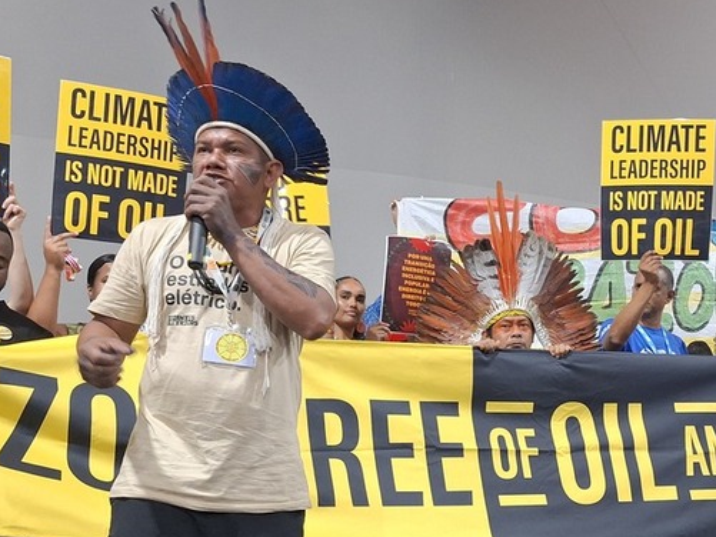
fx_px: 972
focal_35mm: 47
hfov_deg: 39.8
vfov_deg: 30.7
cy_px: 360
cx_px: 492
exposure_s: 1/30
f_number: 1.8
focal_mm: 5.54
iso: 250
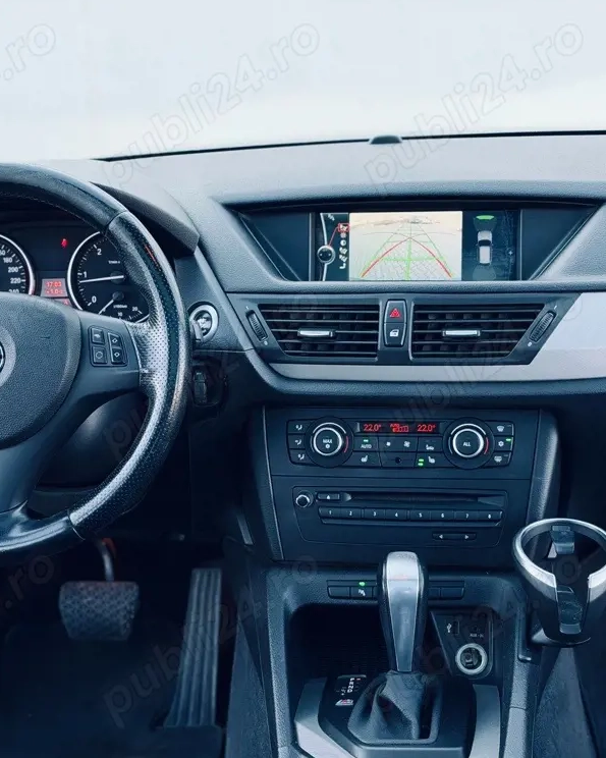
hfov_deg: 24.2
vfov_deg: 30.0
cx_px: 277
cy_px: 378
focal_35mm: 63
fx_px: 1413
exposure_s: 1/140
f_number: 1.78
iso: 100
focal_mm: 6.76
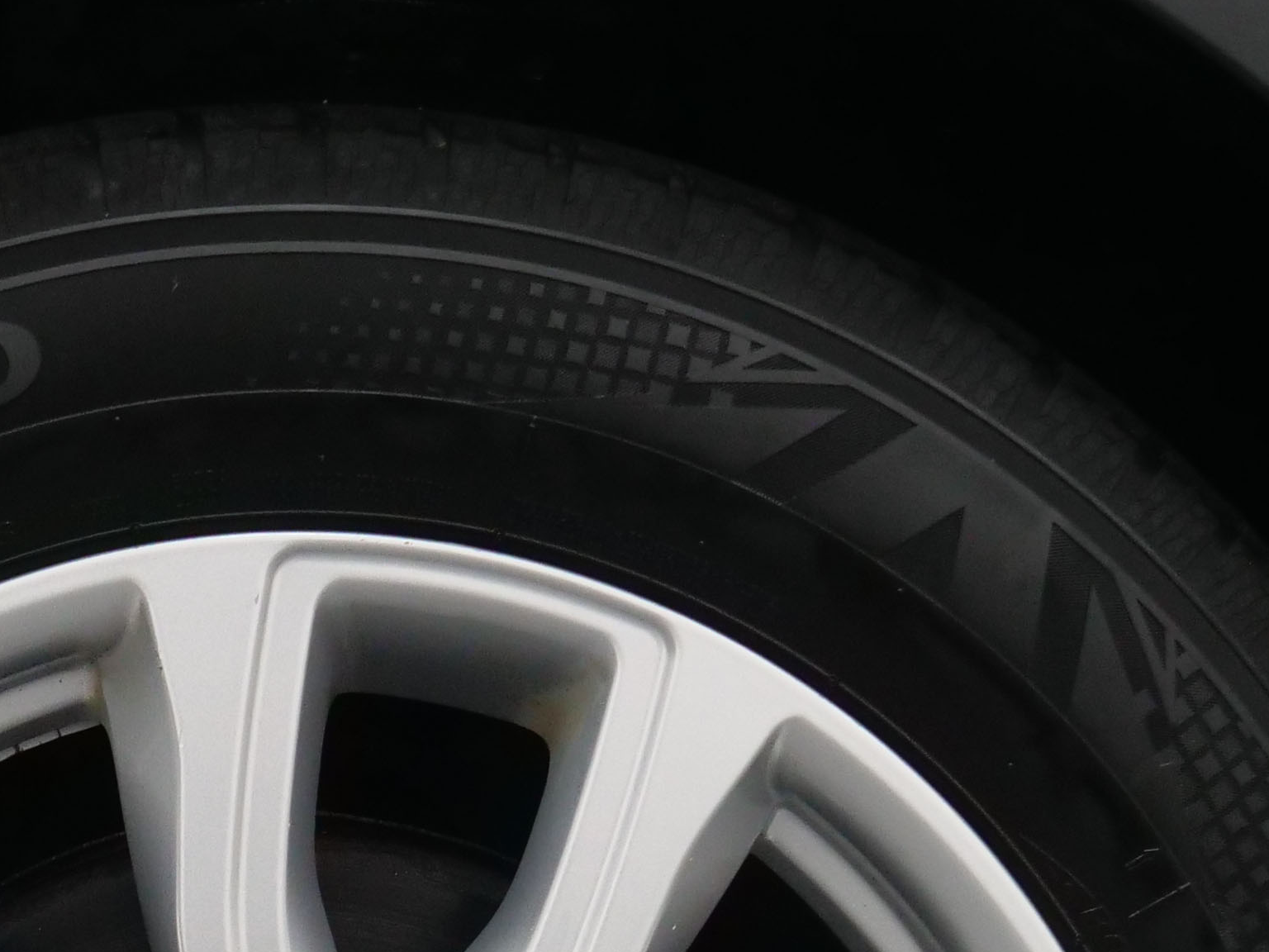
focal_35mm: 162
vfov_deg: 9.0
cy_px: 1300
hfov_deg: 12.1
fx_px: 5939
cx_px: 170
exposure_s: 1/400
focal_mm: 24
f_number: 4
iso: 1600
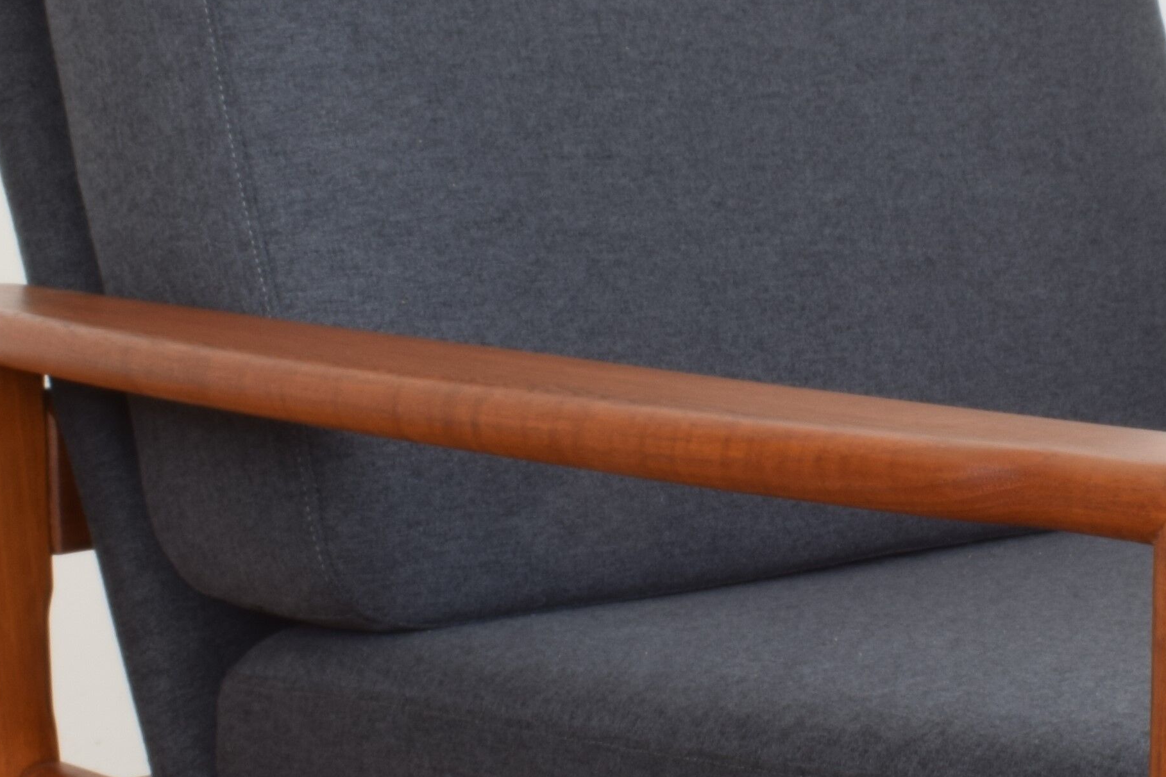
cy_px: 547
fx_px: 3206
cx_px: 921
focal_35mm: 99
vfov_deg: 13.8
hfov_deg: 20.4
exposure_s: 5
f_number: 22
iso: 100
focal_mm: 20
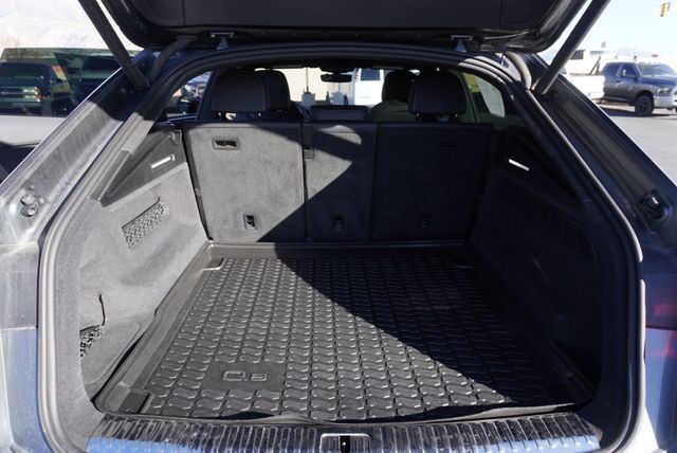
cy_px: 226
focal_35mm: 24
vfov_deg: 53.2
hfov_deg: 73.7
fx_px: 452
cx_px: 338
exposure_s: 1/125
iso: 100
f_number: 5.6
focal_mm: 16
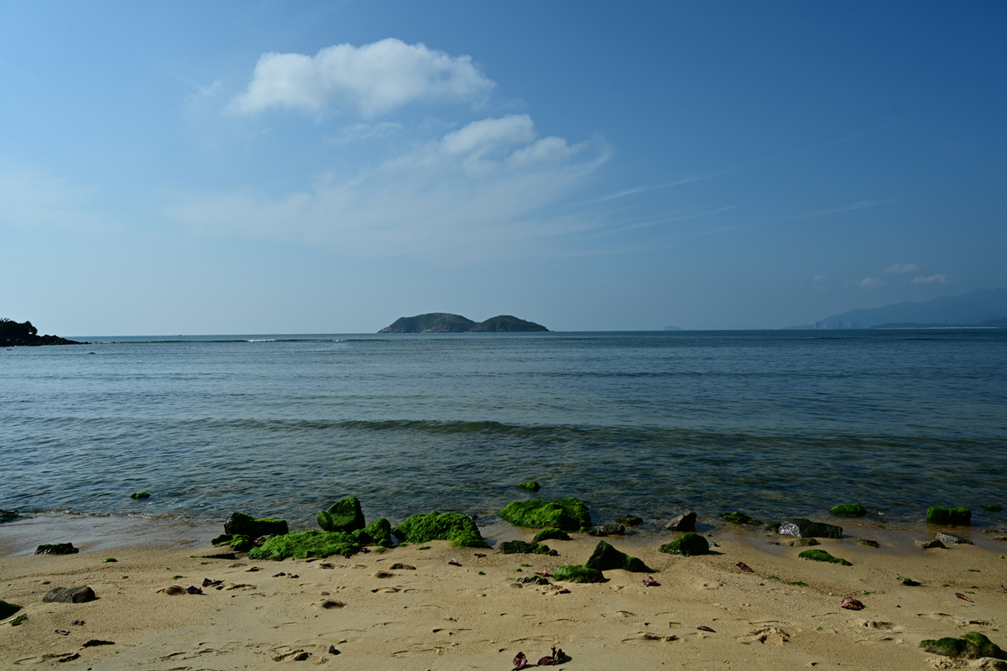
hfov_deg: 73.7
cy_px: 336
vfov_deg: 53.1
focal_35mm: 24
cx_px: 504
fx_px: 671
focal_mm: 24
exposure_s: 1/800
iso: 100
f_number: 8
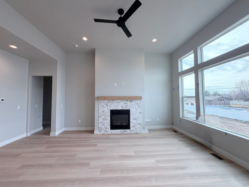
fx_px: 101
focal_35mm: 14
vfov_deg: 85.7
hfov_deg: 102.1
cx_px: 124
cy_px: 94
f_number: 2.2
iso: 50
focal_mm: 2.22
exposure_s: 1/130
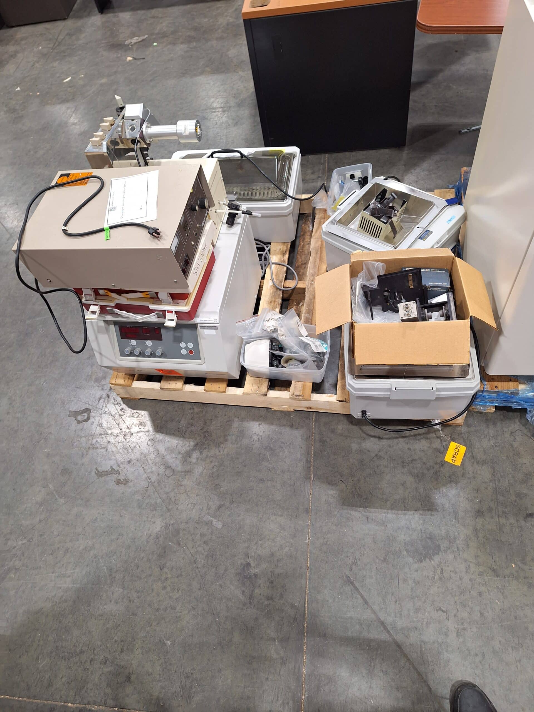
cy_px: 356
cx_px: 267
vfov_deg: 73.9
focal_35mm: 23
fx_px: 473
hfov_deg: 58.9
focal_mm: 5.54
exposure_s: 1/40
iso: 100
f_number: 1.8
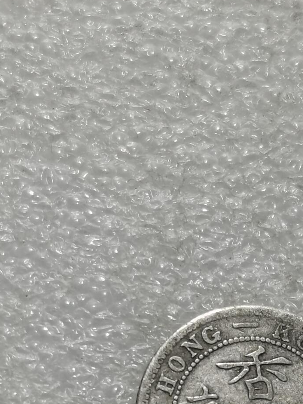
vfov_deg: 14.1
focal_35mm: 139
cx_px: 265
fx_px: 1621
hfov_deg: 10.6
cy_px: 361
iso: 50
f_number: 1.8
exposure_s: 1/100
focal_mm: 5.58
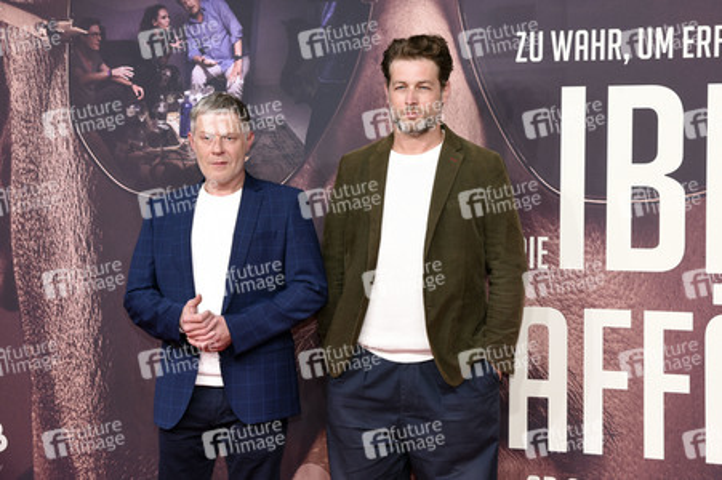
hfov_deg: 32.4
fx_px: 1242
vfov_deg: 21.9
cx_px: 361
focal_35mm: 62
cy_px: 240
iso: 500
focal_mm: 62
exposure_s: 1/160
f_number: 8
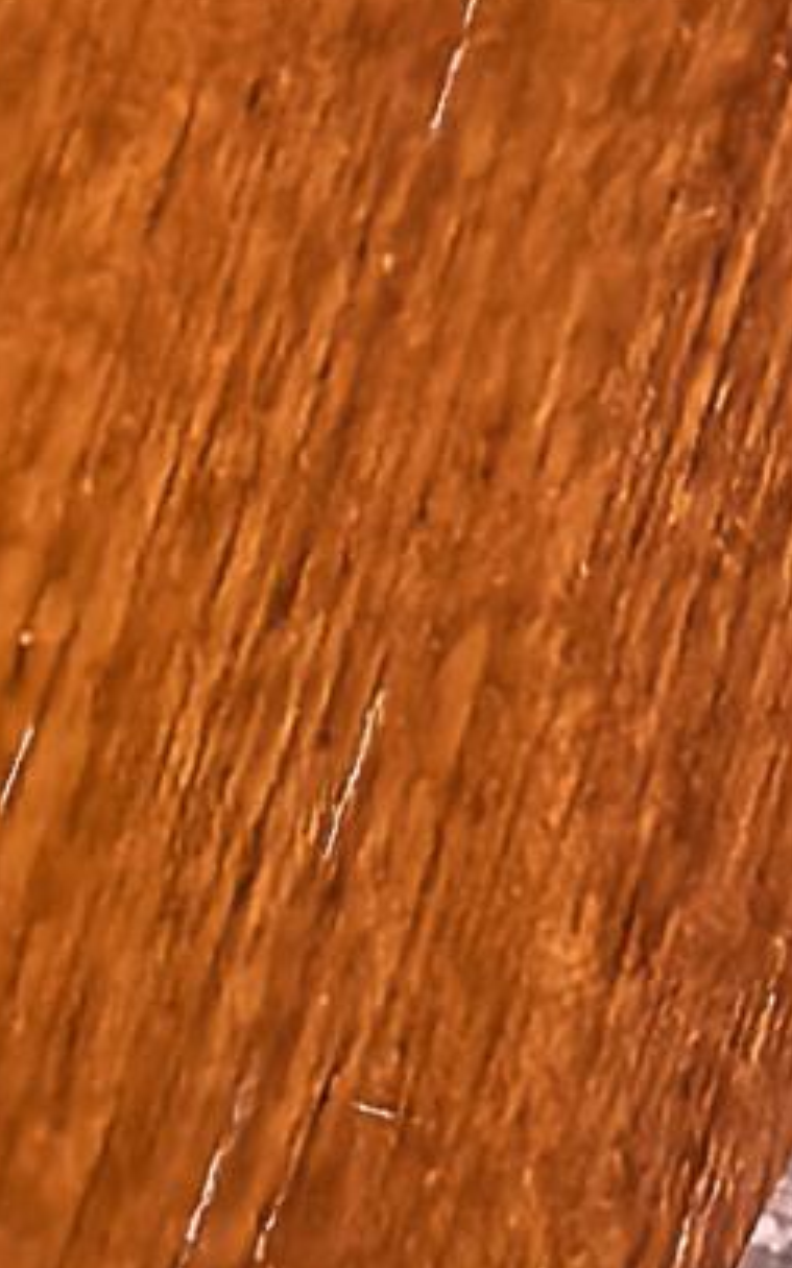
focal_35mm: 113
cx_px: 1872
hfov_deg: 10.2
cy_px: 1594
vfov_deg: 17.4
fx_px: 3904
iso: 800
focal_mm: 1.68
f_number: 2.2
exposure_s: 1/16.7
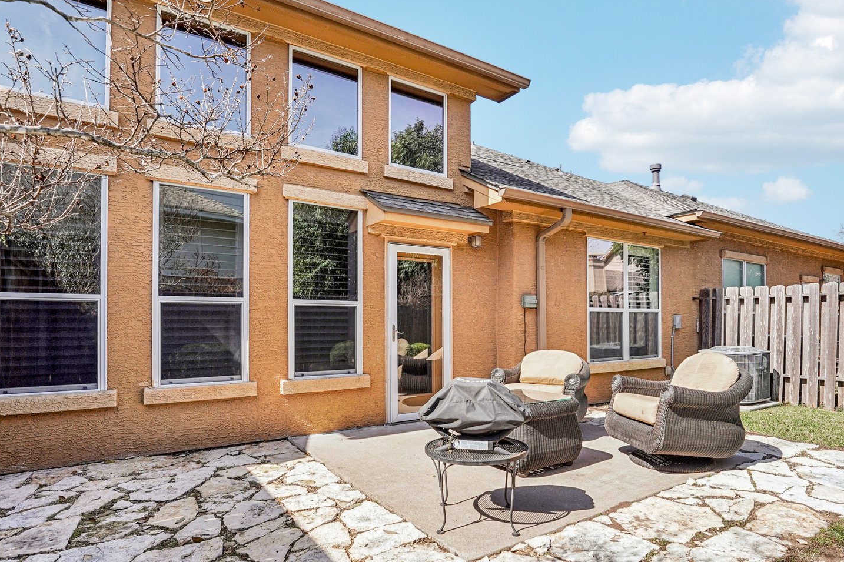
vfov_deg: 61.5
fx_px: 469
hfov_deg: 83.7
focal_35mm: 20
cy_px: 333
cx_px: 463
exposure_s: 1/640
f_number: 8
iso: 400
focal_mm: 14
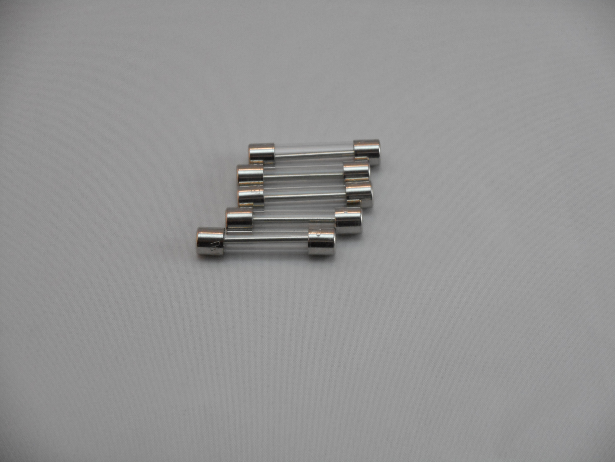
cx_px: 308
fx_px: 1812
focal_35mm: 102
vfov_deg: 14.5
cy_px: 231
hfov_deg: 19.3
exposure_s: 1/60
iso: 320
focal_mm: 18.2
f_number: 5.8
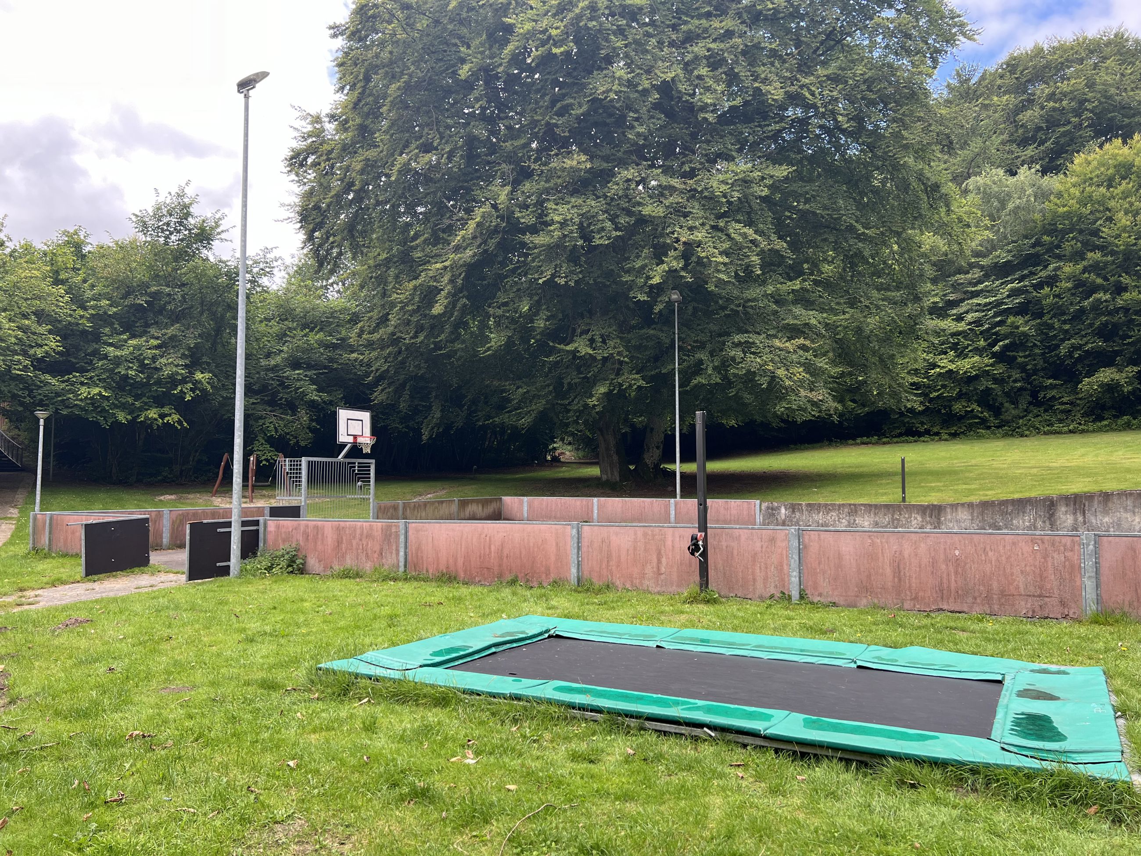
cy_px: 428
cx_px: 570
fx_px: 857
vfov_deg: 53.1
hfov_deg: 67.3
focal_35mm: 26
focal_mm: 5.7
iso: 50
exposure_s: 1/572
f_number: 1.5
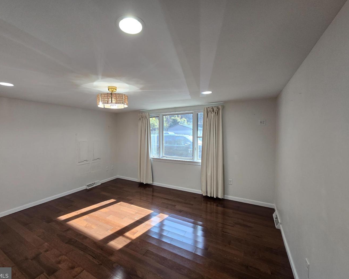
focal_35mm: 14
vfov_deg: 88.0
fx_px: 145
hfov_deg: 100.4
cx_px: 157
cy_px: 138
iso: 100
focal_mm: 2.2
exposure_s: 1/60
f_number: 2.2
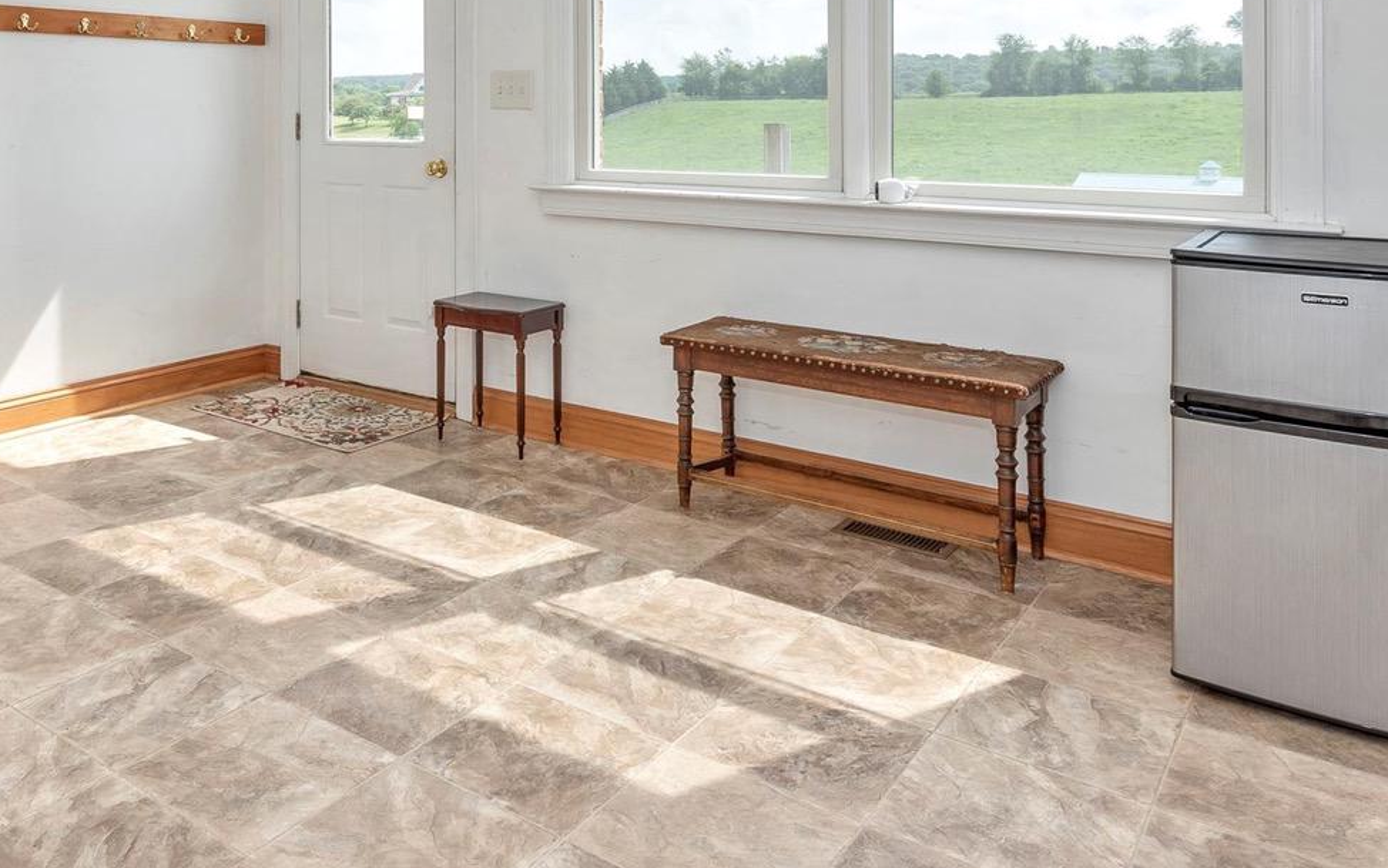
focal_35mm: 30
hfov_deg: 61.3
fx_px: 1135
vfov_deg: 39.9
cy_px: 155
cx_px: 456
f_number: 9
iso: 100
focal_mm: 14
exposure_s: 1/60
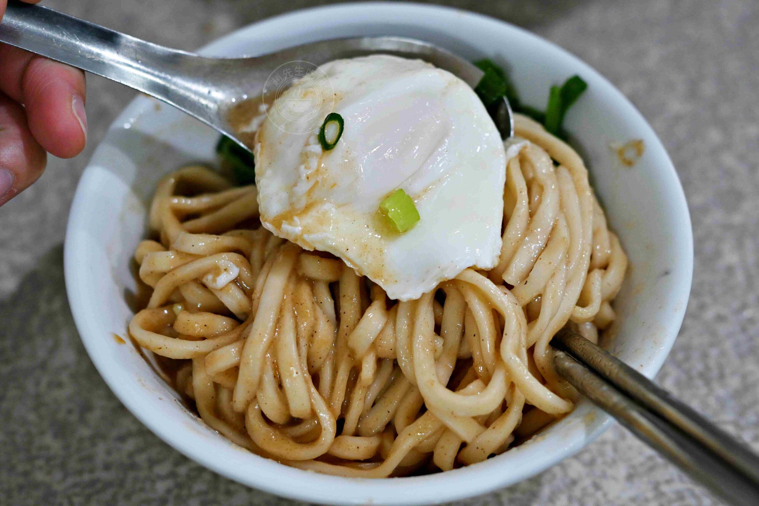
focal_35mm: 75
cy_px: 253
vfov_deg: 18.2
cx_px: 380
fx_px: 1581
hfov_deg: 27.0
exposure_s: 1/200
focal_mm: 50
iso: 900
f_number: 3.2
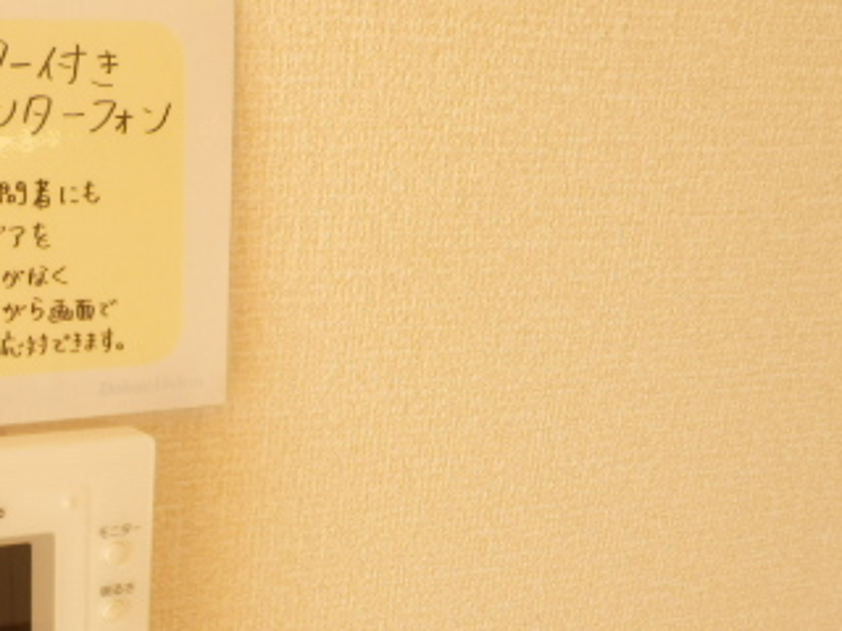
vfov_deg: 29.9
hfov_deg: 36.7
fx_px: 1168
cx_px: 58
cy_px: 460
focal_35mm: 48
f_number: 3
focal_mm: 4.2
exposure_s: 1/60
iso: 80
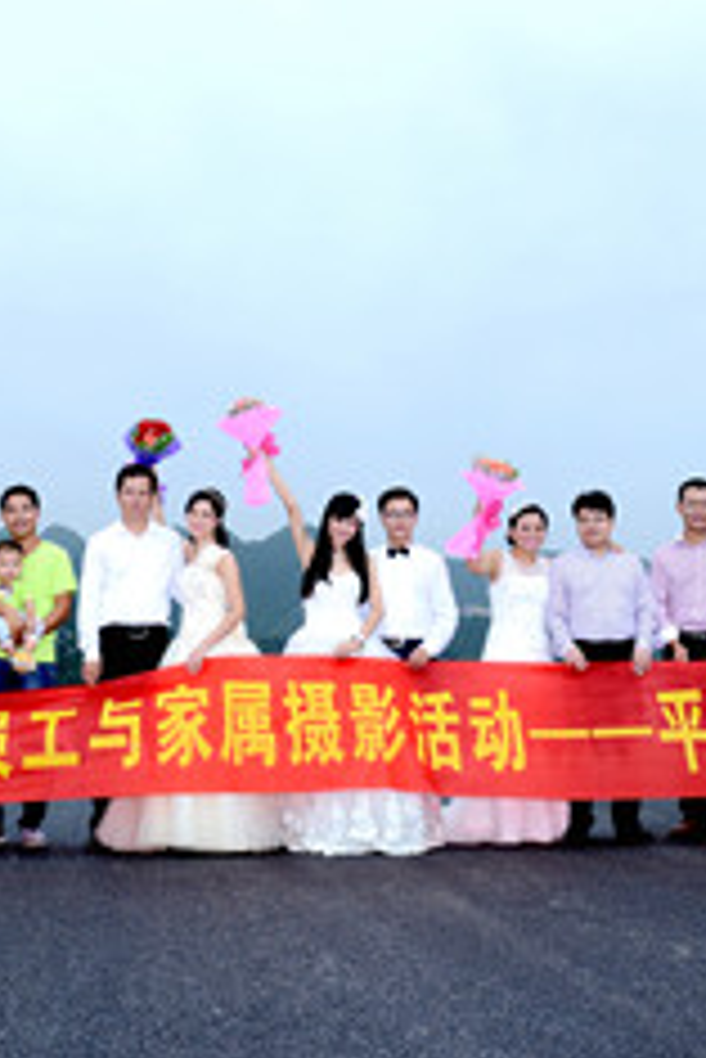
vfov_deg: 38.7
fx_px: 1498
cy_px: 416
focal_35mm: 51
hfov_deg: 26.4
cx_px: 247
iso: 200
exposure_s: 1/125
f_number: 9
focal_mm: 24
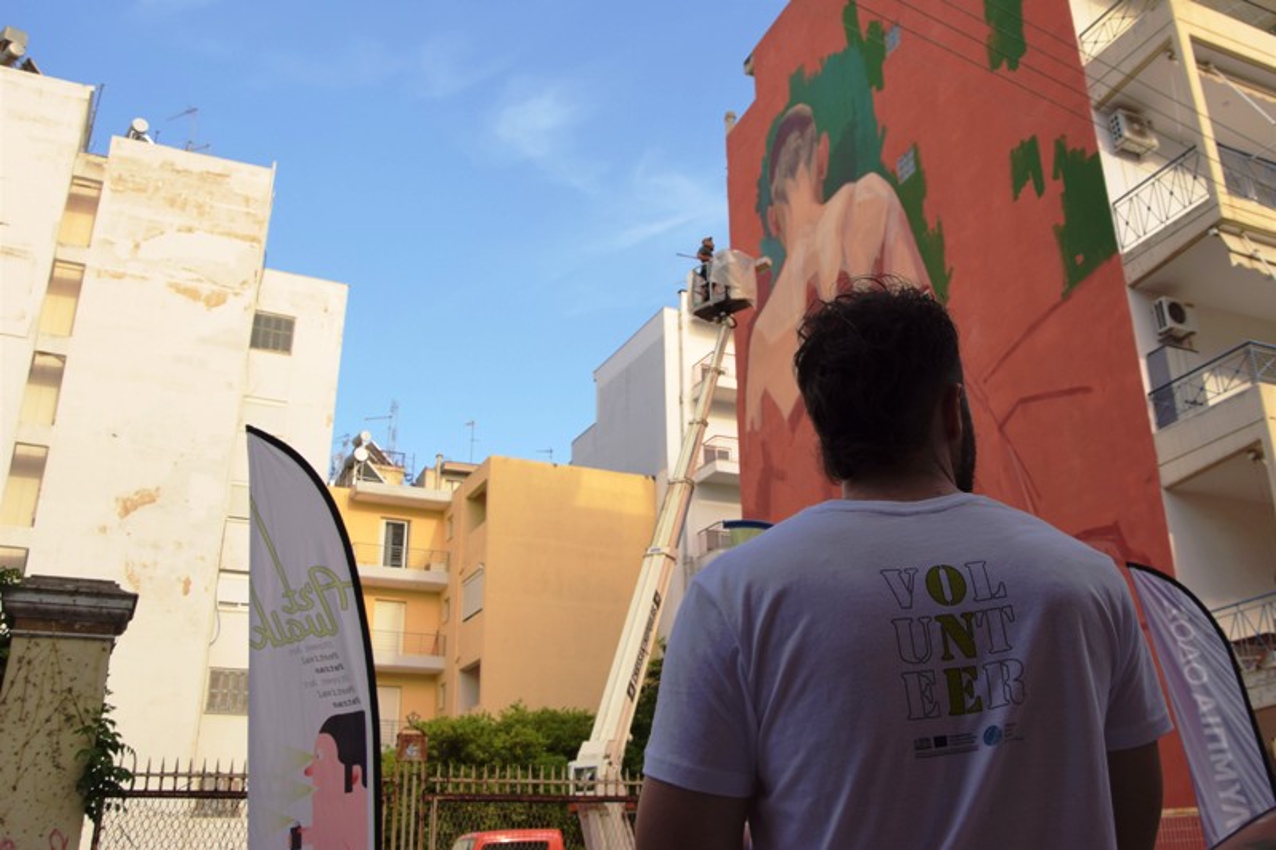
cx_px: 638
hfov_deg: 67.4
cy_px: 425
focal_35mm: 27
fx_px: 957
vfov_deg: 47.9
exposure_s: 1/500
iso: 250
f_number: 8
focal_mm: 18
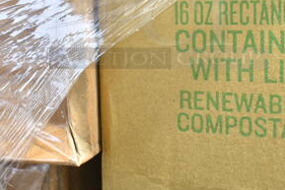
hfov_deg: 35.0
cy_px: 17
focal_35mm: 57
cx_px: 160
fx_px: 451
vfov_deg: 23.2
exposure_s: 1/30
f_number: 3.5
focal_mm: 18
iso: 400
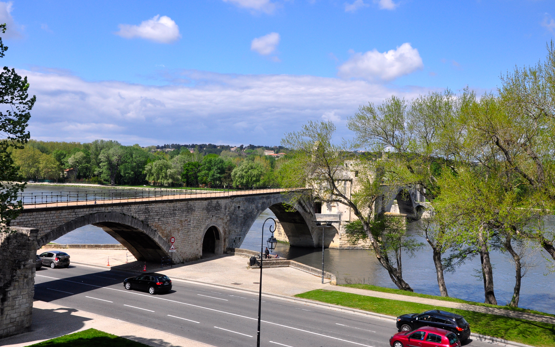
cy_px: 180
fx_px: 560
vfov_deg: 34.4
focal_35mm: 37
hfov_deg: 52.8
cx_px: 279
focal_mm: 24
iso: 400
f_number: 13
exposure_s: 1/640
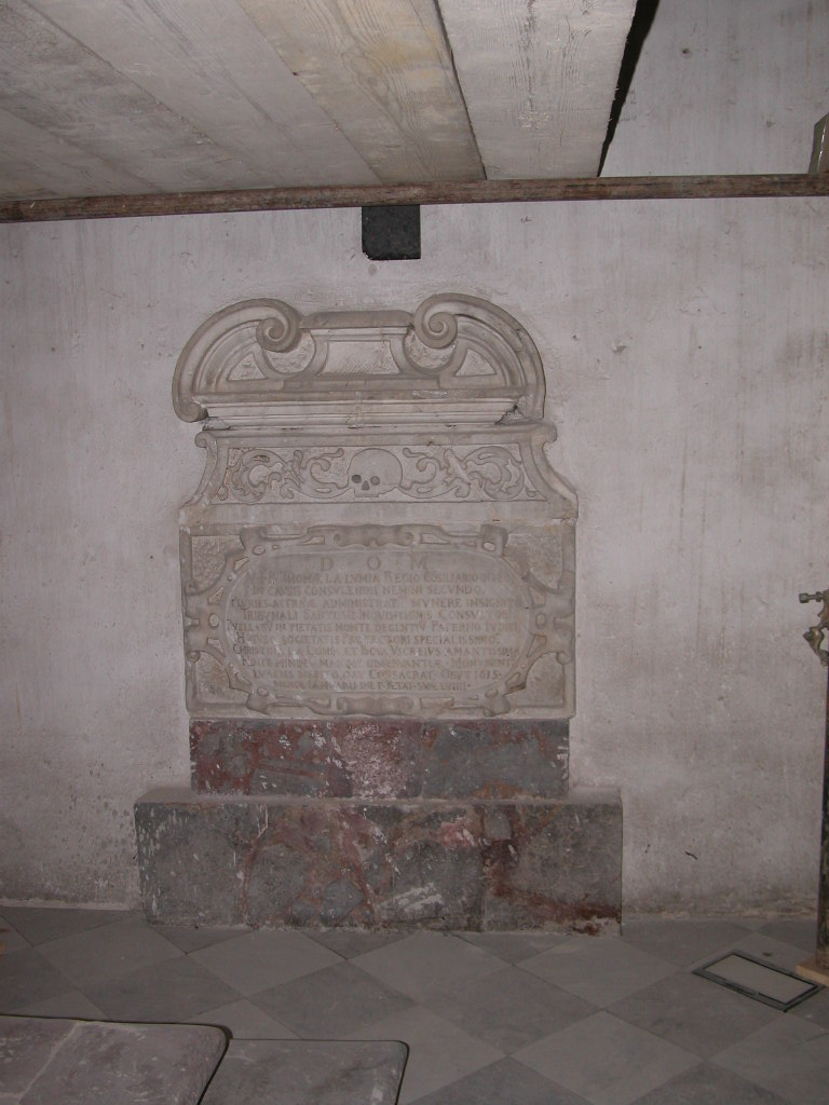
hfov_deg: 38.7
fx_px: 1181
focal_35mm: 37
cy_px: 552
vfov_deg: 50.1
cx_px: 414
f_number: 2.8
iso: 100
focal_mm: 9.5
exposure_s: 1/60
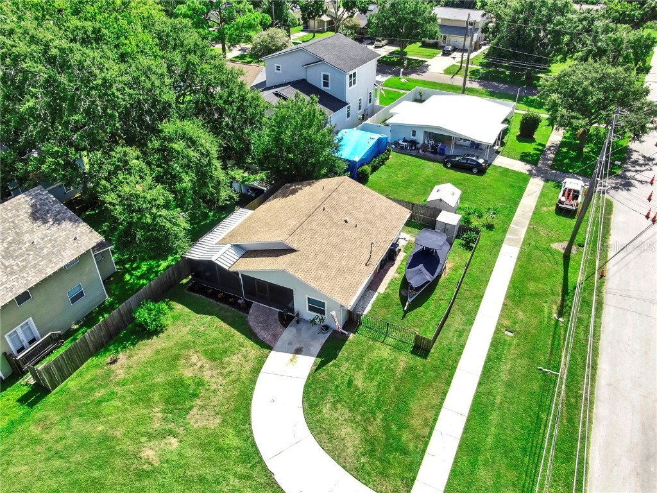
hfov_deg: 71.6
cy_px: 246
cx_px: 328
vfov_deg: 56.8
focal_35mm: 24
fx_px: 456
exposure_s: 1/640
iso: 100
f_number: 2.8
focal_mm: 4.39
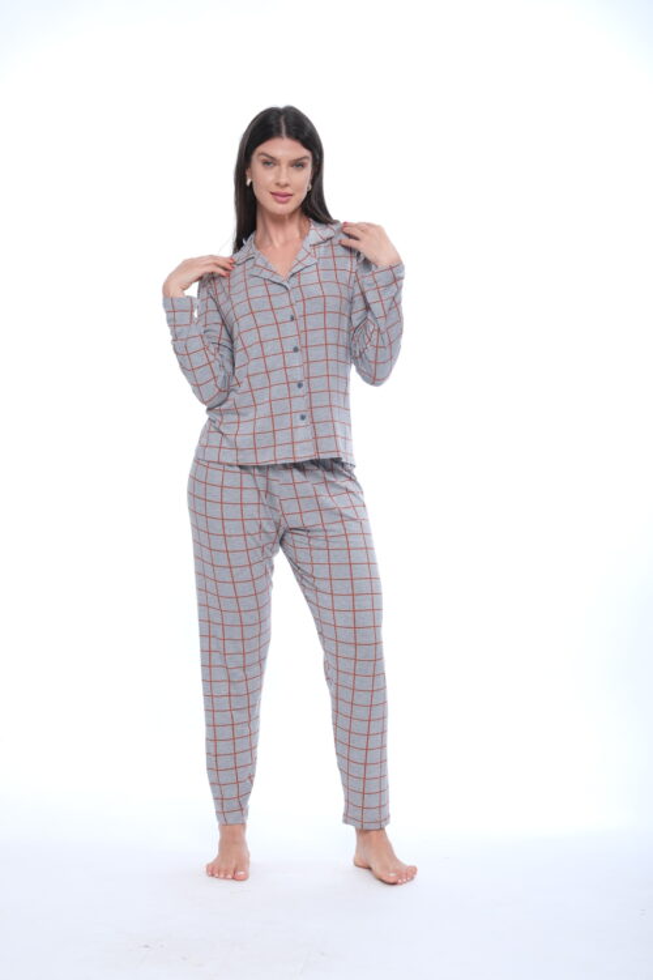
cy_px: 490
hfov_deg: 23.4
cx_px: 326
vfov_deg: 34.5
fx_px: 1578
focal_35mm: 58
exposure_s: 1/250
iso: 320
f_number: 9
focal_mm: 38.8
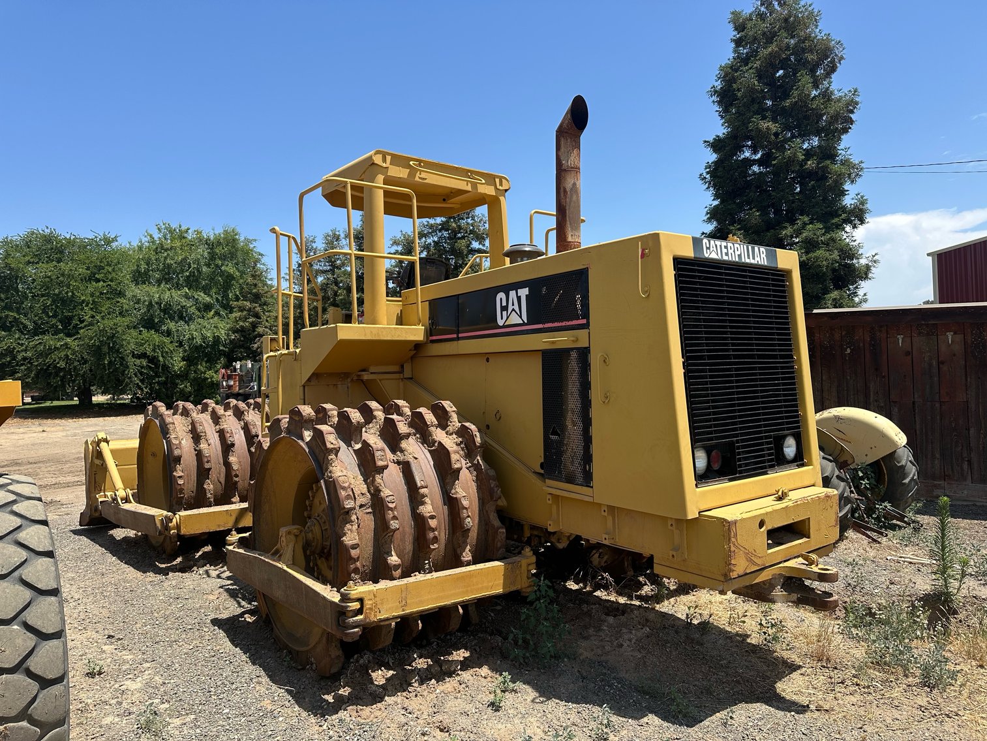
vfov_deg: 56.8
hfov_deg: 71.6
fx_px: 684
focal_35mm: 24
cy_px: 370
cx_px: 494
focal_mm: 6.86
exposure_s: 1/3058
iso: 80
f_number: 1.78
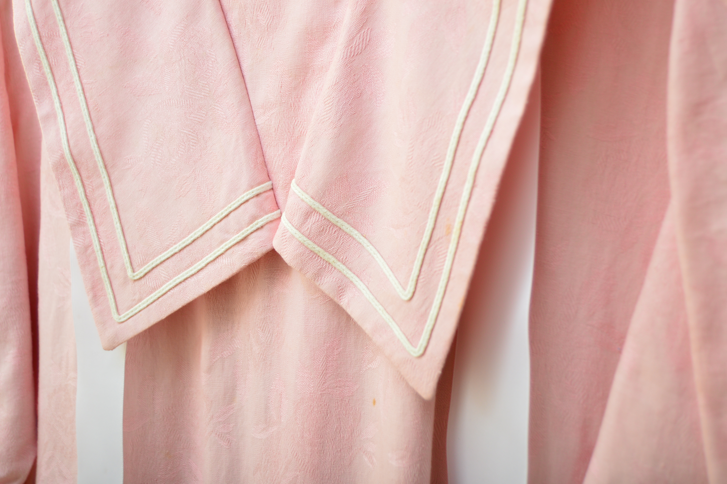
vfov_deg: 25.9
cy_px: 241
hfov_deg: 38.2
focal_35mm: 52
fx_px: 1049
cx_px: 363
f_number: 4.5
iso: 200
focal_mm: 34
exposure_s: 1/200
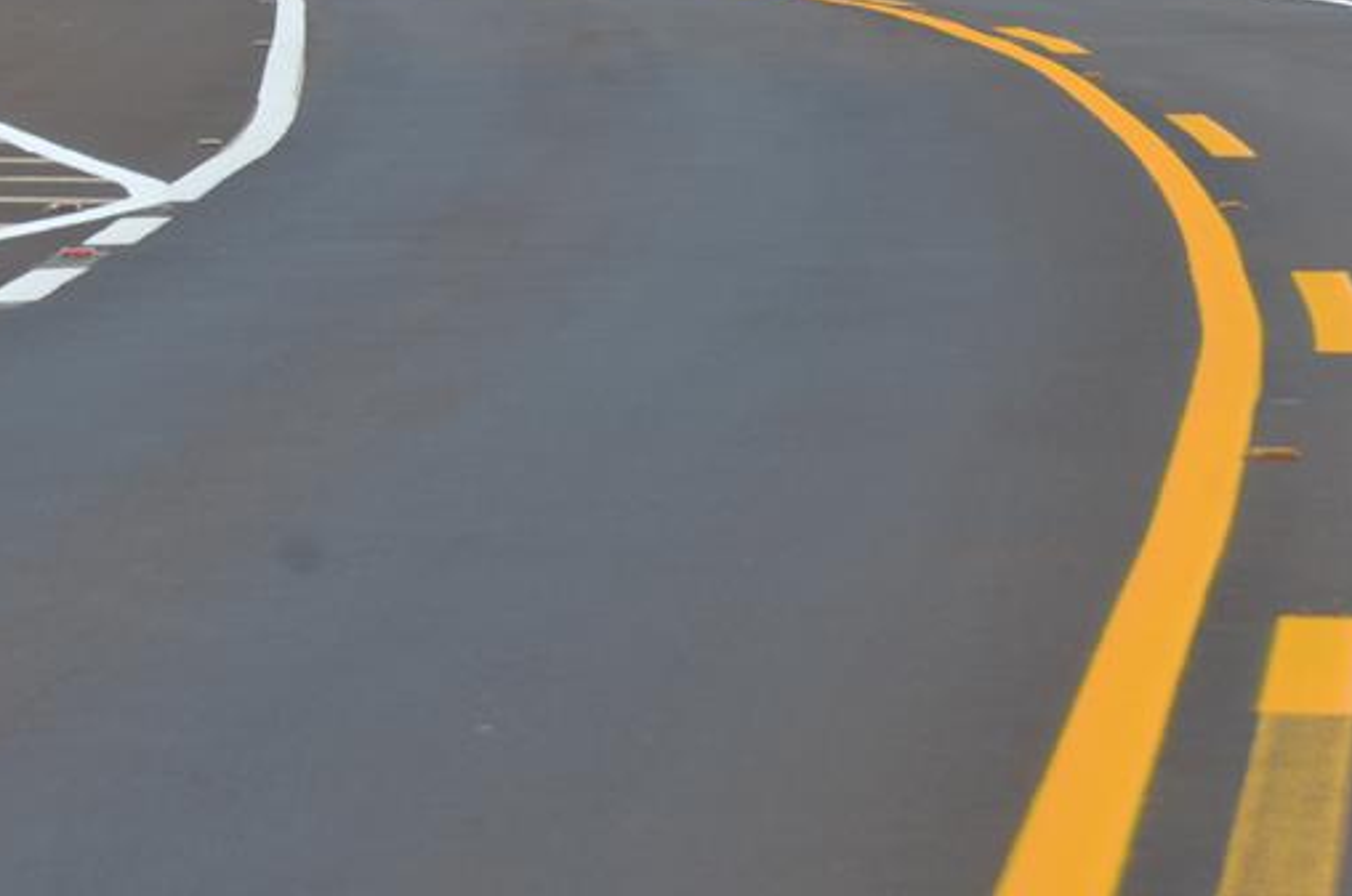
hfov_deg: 5.7
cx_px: 619
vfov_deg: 3.8
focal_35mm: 359
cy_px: 175
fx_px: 13466
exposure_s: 1/250
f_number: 8
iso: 160
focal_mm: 105
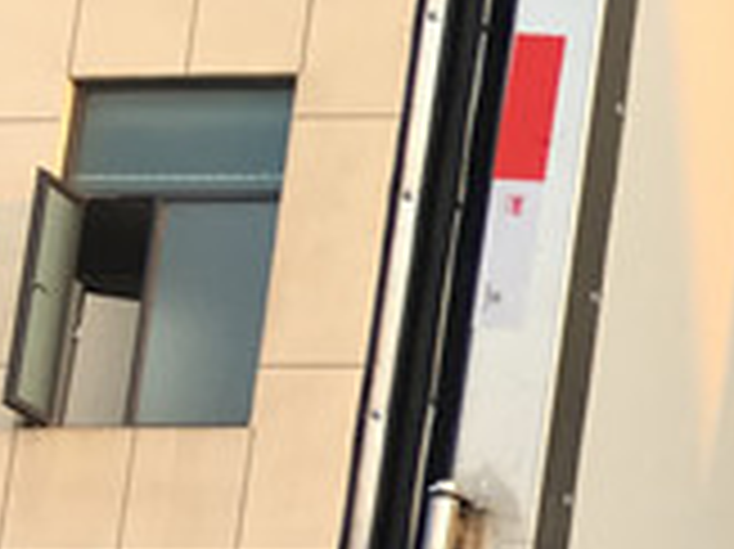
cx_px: 1873
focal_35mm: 154
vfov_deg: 9.6
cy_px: 502
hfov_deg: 10.6
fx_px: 3263
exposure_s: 1/146
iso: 25
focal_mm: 4.15
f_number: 2.2
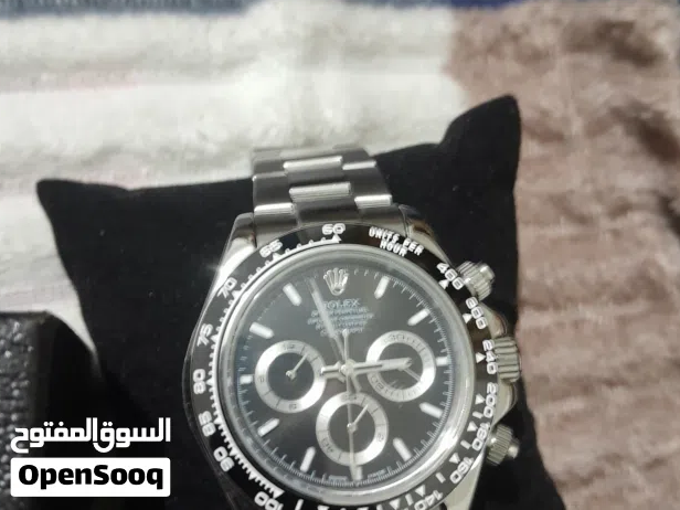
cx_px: 337
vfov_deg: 51.4
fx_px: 530
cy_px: 258
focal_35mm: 27
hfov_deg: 65.3
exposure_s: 1/10
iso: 640
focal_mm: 3.98
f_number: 1.8
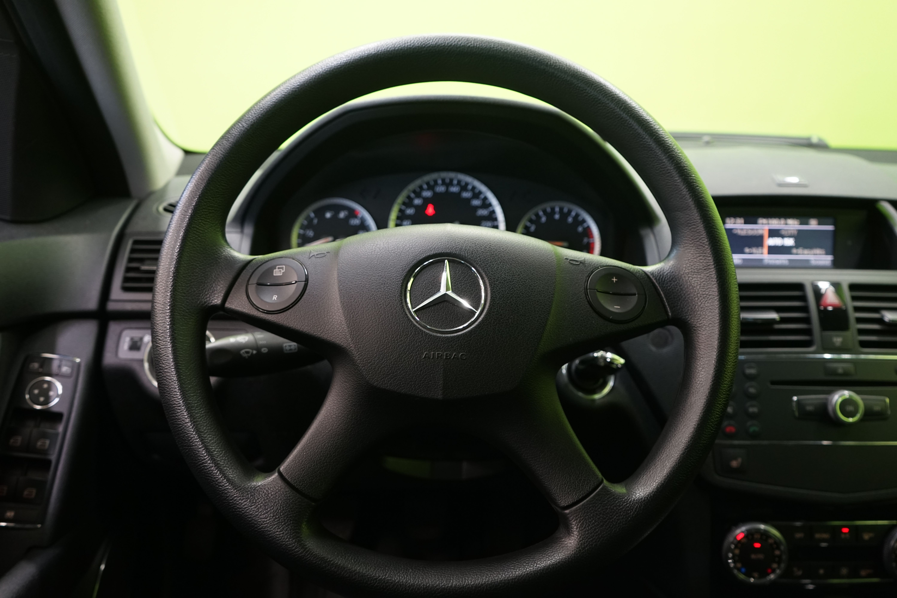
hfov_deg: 63.7
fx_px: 723
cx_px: 448
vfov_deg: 45.0
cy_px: 299
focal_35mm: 29
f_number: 5
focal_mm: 29
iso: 1250
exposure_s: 1/15
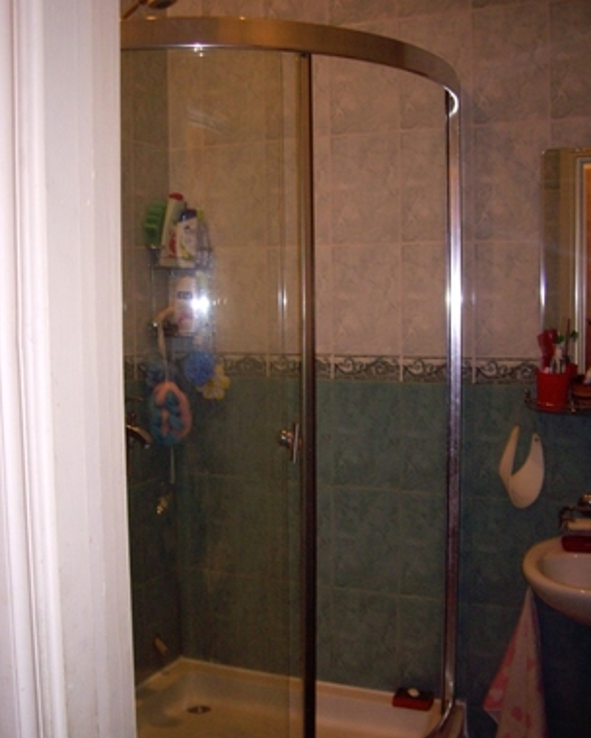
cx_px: 292
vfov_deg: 42.0
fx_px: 962
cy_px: 396
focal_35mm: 44
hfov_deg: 34.1
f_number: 2.7
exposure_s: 1/40
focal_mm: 6.2
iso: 200
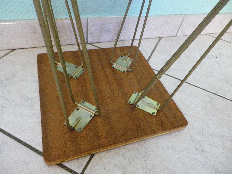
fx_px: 188
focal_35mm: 28
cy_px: 87
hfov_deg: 63.4
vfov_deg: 49.7
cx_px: 116
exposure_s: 1/15
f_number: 2.6
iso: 800
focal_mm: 4.9
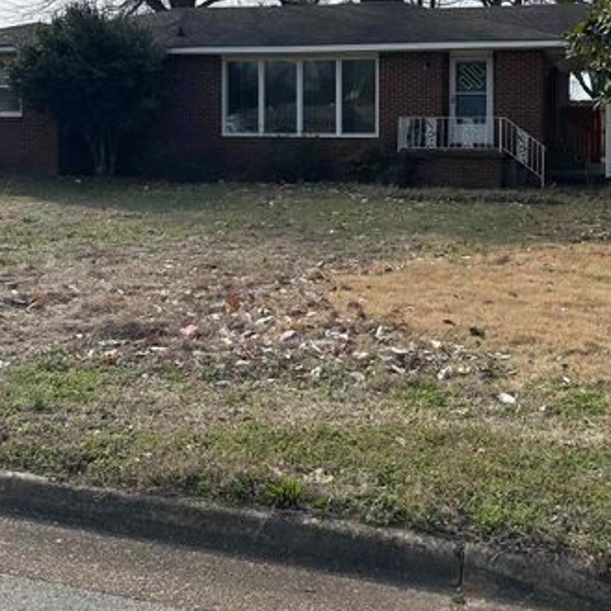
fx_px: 859
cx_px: 379
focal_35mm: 43
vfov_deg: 37.9
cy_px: 133
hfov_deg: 38.9
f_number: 1.78
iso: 80
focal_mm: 6.86
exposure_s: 1/4348
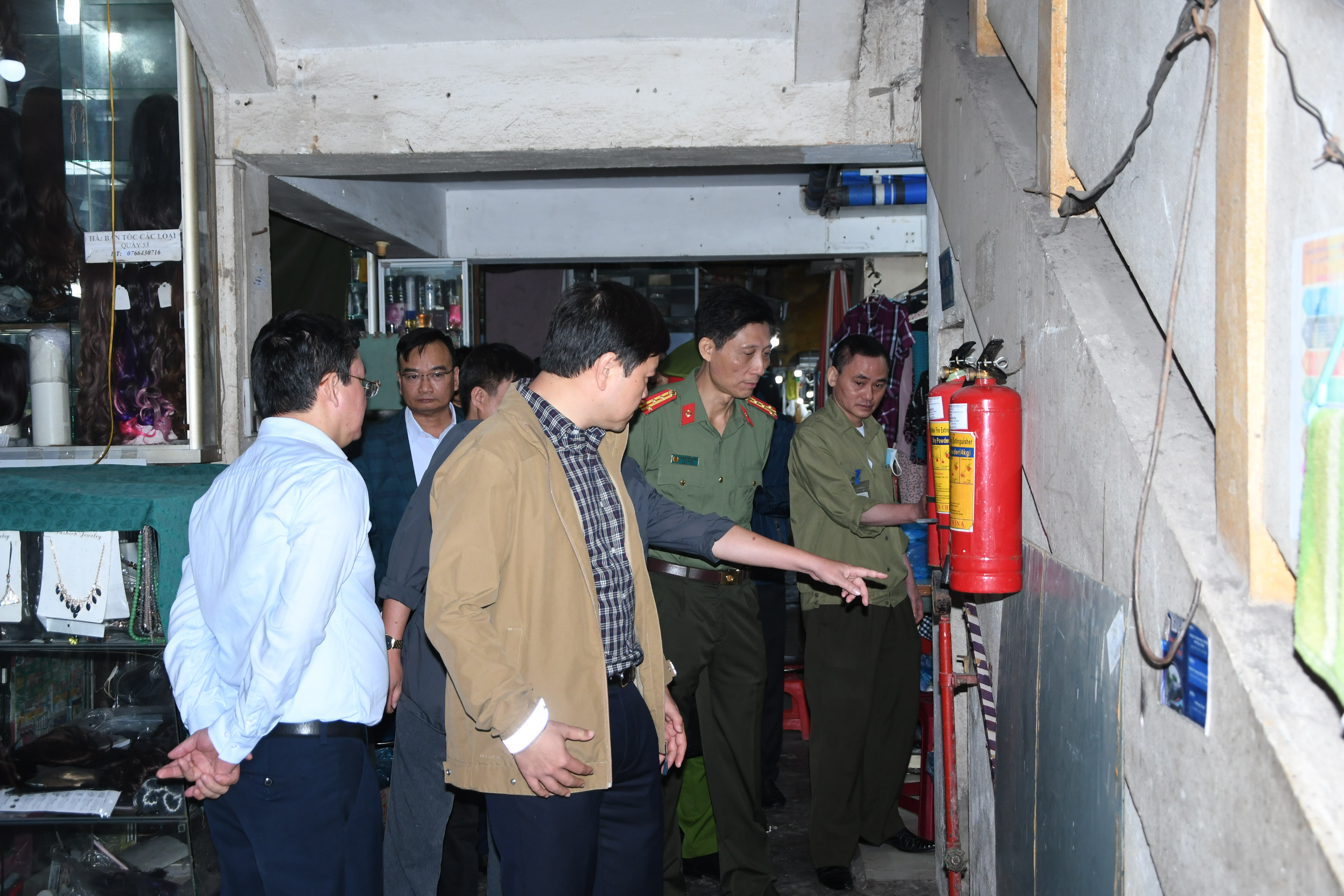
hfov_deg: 46.4
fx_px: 1568
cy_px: 448
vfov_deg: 31.9
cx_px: 672
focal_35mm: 42
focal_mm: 28
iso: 800
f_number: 4
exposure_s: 1/200
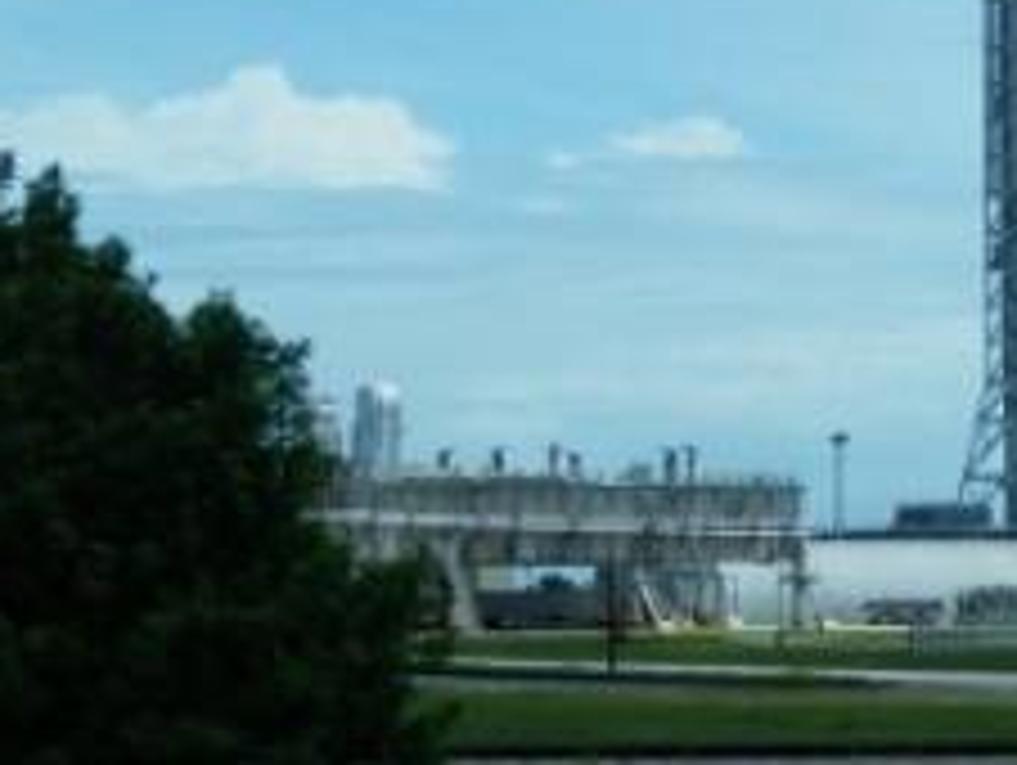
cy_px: 135
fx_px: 3912
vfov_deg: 11.1
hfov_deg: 14.6
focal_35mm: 133
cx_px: 1004
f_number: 4.2
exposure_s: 1/400
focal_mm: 10.8
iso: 80
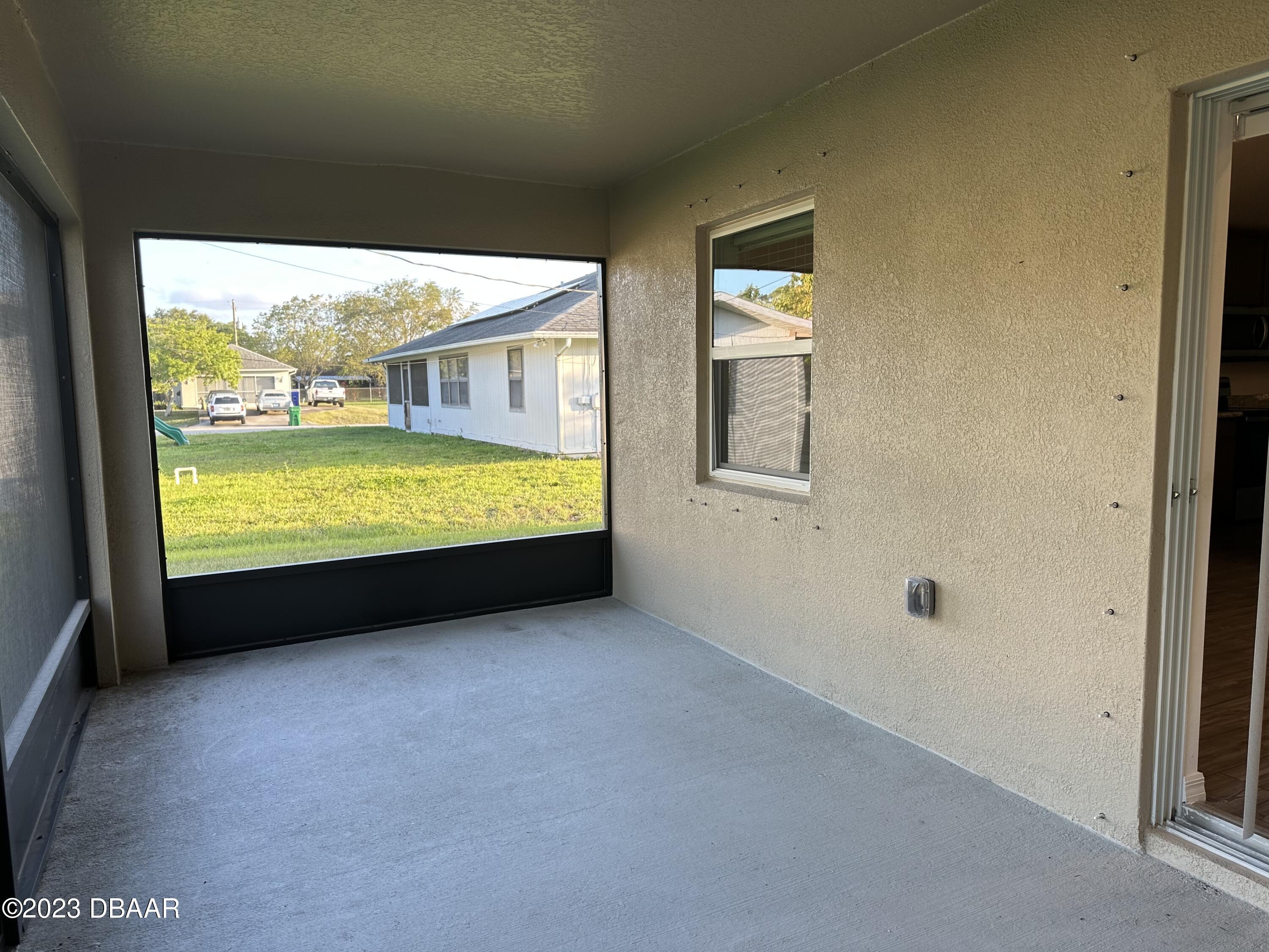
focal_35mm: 24
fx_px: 880
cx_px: 634
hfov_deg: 71.6
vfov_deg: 56.8
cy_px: 476
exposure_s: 1/120
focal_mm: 6.86
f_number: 1.78
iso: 64
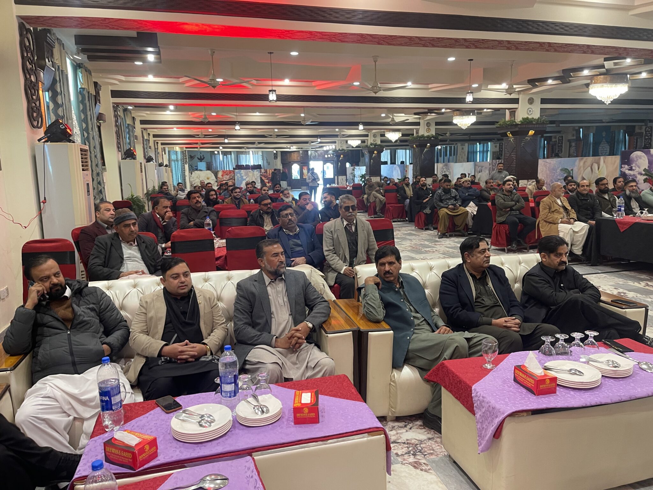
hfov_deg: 69.4
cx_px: 326
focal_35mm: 25
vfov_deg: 54.9
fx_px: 472
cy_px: 245
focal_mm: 5.1
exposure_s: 1/50
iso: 125
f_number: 1.6
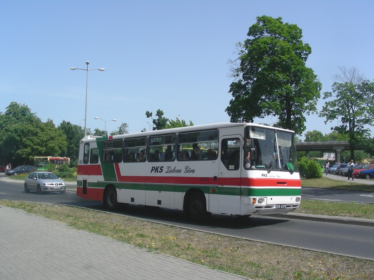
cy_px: 140
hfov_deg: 49.0
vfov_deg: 37.7
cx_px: 187
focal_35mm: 38
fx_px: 411
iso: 50
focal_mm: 6.3
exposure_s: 1/385
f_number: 5.6
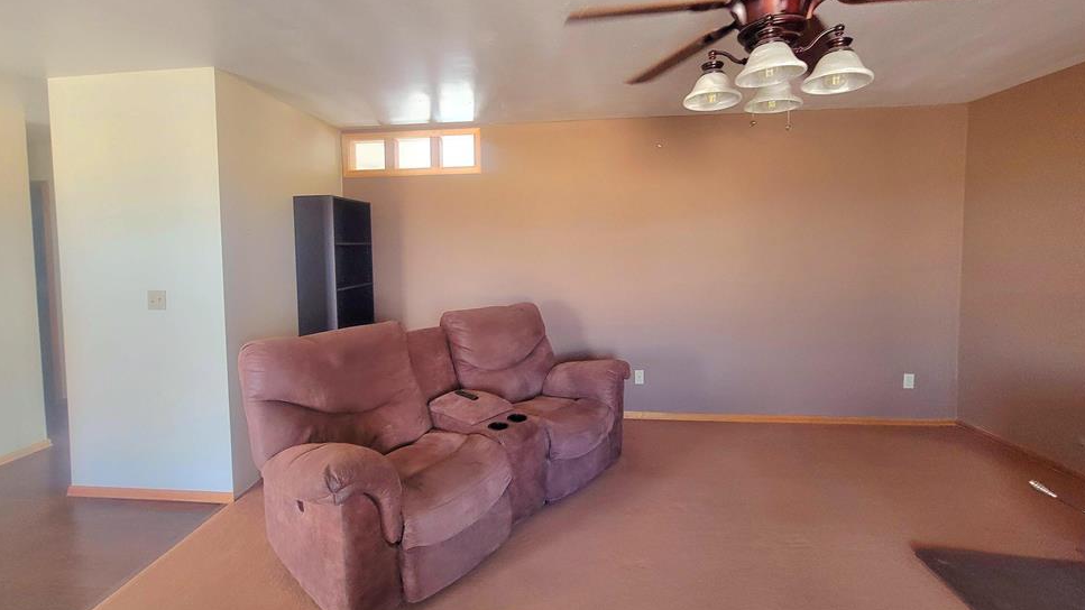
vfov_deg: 70.2
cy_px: 264
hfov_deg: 102.9
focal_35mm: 15
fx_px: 432
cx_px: 516
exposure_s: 1/60.2
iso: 320
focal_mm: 2.2
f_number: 2.2
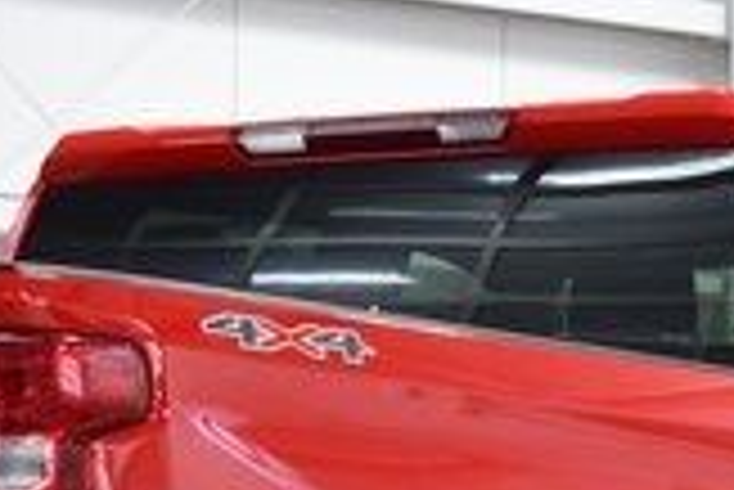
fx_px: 4326
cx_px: 257
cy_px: 663
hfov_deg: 9.7
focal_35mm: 212
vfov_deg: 6.4
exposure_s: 1/60
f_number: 5
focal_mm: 36
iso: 1600
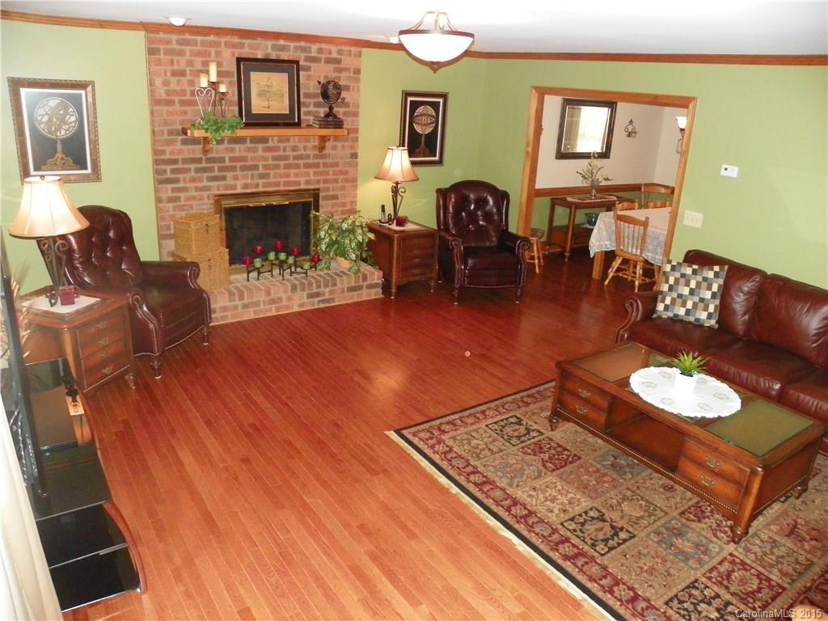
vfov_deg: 53.1
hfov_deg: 67.3
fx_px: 622
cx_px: 414
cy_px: 310
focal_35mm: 26
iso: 320
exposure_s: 1/125
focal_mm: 4.6
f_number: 2.8
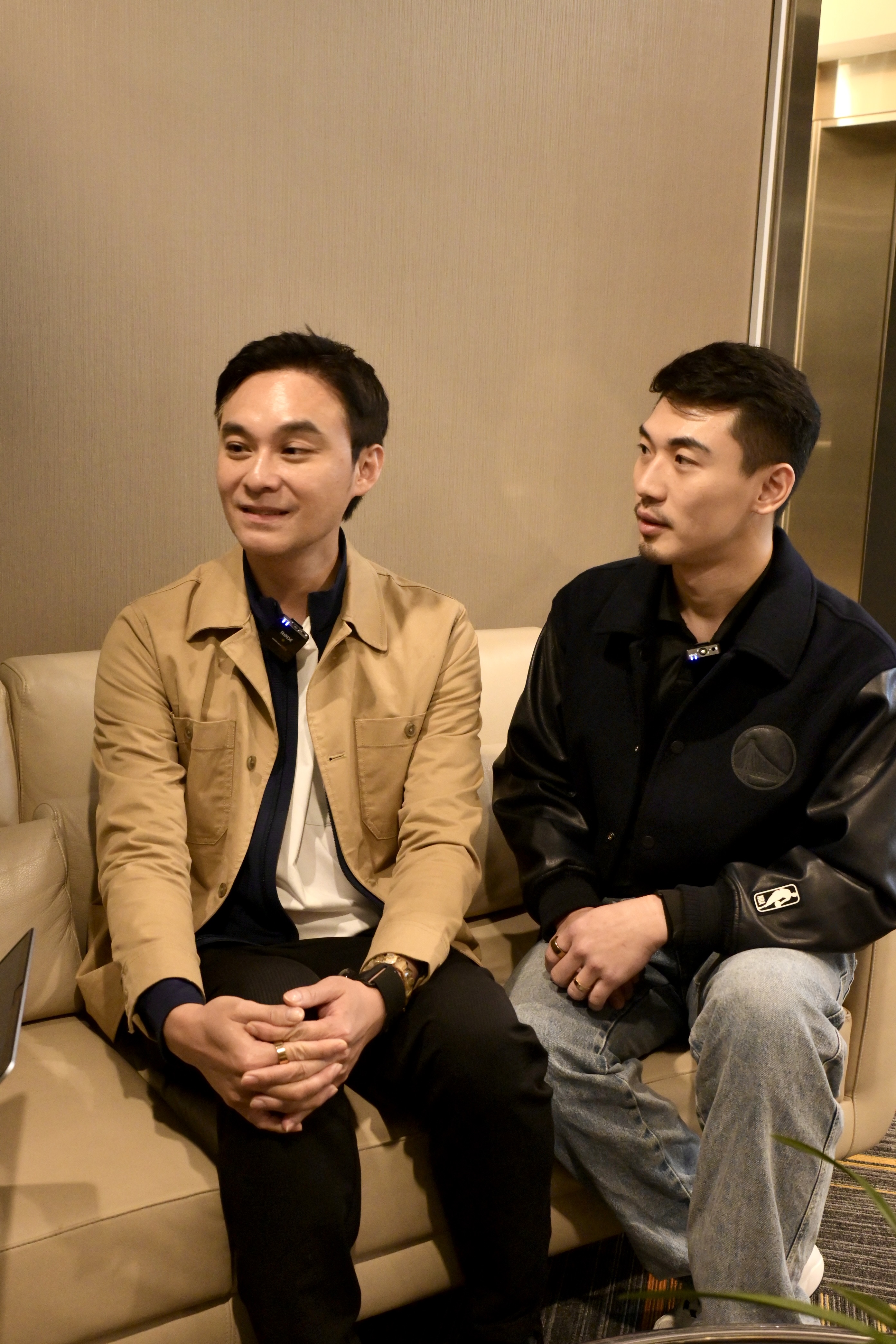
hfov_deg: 31.4
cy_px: 672
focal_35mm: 43
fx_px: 1596
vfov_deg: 45.7
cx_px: 448
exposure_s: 1/60
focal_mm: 28.5
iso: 2500
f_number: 5.6
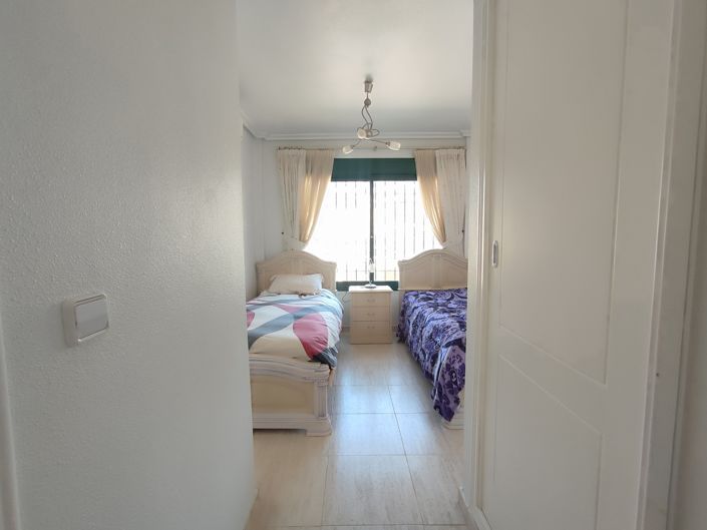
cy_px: 265
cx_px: 354
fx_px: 327
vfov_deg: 78.1
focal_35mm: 16
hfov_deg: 94.5
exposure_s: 1/100
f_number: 2.2
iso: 159
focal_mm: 1.65
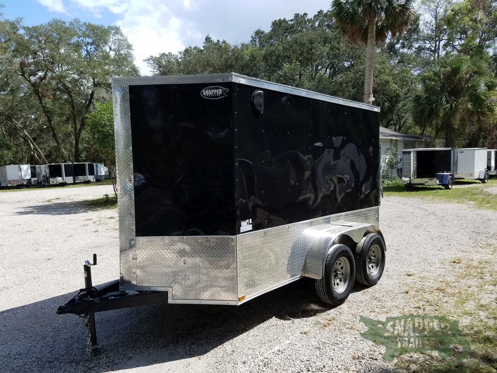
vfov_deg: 53.1
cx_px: 248
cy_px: 186
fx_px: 373
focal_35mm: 26
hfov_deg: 67.3
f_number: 1.7
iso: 50
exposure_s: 1/2028
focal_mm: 4.2
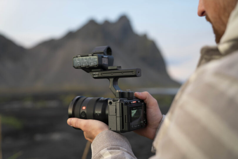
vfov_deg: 29.2
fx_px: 304
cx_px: 119
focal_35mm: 46
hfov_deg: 42.7
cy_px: 80
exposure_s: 1/125
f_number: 2.8
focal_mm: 46
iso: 100
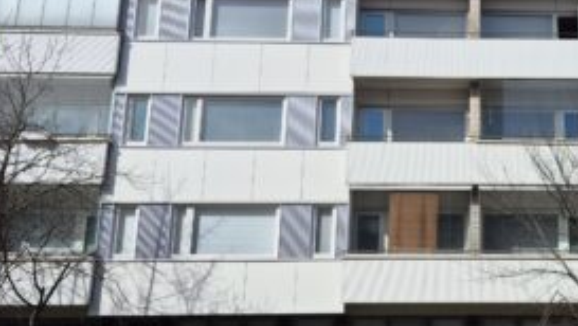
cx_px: 476
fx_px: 844
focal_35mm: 55
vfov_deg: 21.8
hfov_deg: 36.3
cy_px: 129
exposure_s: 1/3264
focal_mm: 5.4
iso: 25
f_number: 1.8
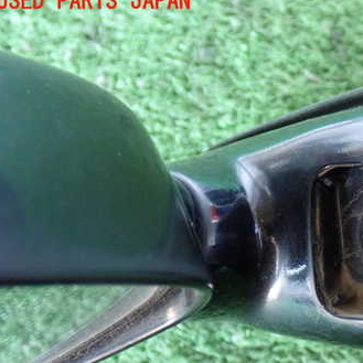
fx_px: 842
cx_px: 321
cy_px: 236
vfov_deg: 24.2
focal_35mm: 71
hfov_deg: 23.7
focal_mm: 7.84
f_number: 2.9
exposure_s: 1/15
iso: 800
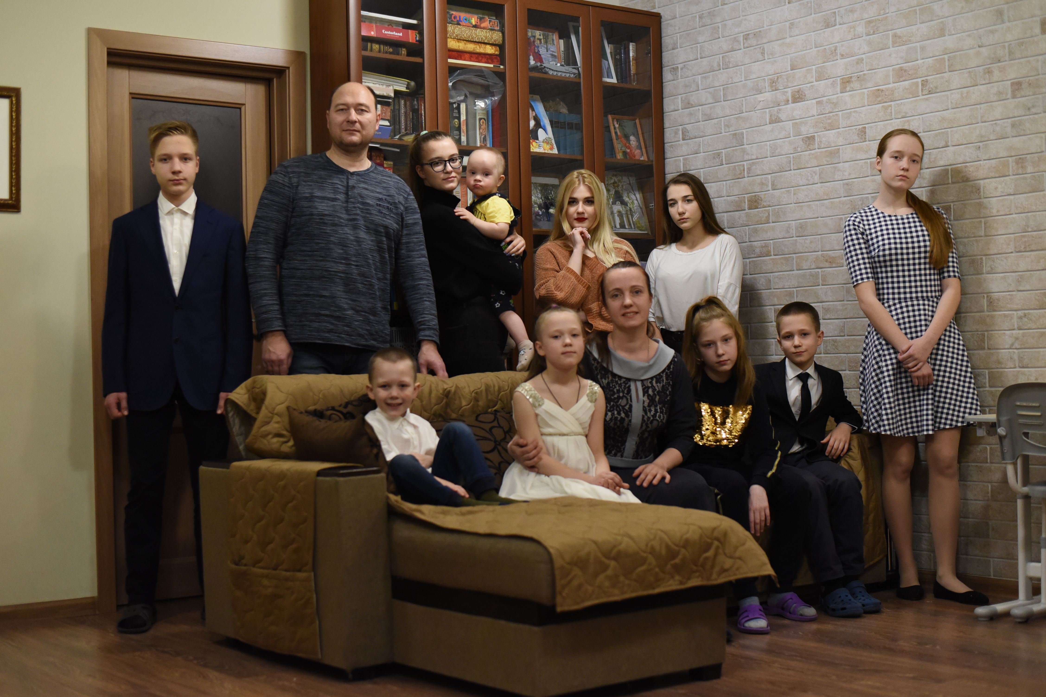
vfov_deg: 27.0
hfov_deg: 39.6
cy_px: 348
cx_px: 523
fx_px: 1453
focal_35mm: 50
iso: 4000
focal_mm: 50
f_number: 2.5
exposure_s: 1/250
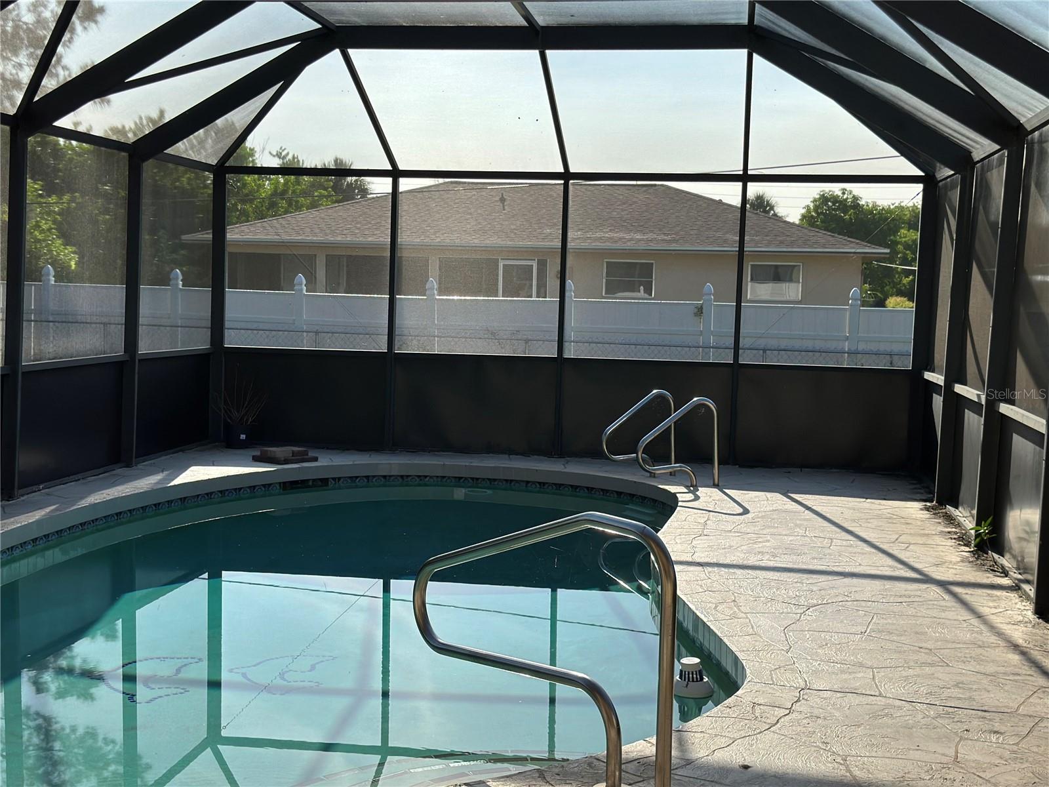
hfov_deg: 39.7
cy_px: 394
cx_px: 524
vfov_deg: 30.3
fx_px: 1455
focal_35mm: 48
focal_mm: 6.86
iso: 100
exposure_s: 1/4367
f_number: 1.78
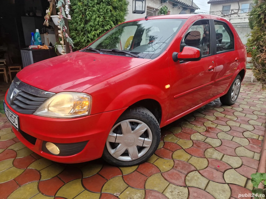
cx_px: 133
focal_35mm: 23
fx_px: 177
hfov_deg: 73.9
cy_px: 100
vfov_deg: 58.9
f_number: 1.8
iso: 80
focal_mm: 5.4
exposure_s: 1/180
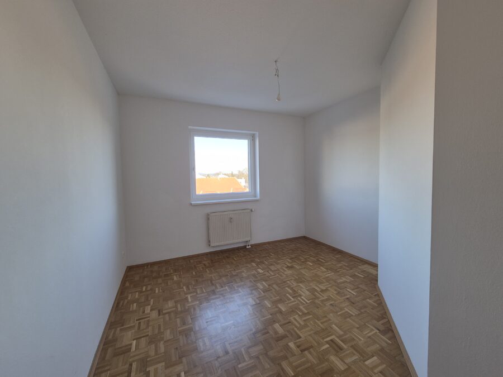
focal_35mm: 13
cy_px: 188
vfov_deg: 89.9
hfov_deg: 106.2
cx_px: 252
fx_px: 189
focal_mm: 2.2
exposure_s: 1/50
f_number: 2.2
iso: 50
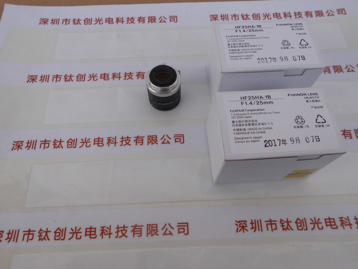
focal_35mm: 26
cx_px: 179
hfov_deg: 67.3
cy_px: 134
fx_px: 269
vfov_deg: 53.1
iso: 100
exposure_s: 1/125
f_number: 3.2
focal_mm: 4.6
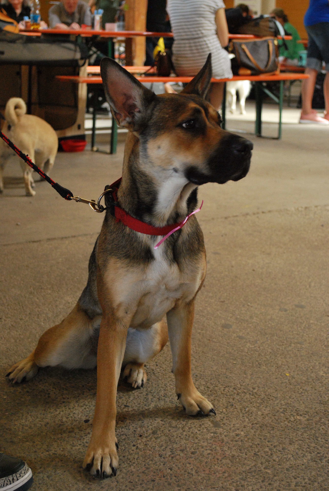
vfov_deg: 33.4
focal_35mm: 60
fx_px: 820
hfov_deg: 22.7
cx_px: 164
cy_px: 246
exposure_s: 1/60
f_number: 5.3
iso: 1250
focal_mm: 40
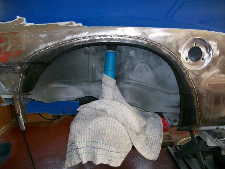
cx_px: 112
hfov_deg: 54.0
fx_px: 221
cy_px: 84
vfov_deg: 41.8
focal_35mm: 34
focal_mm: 5.7
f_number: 2.8
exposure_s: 1/60
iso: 160
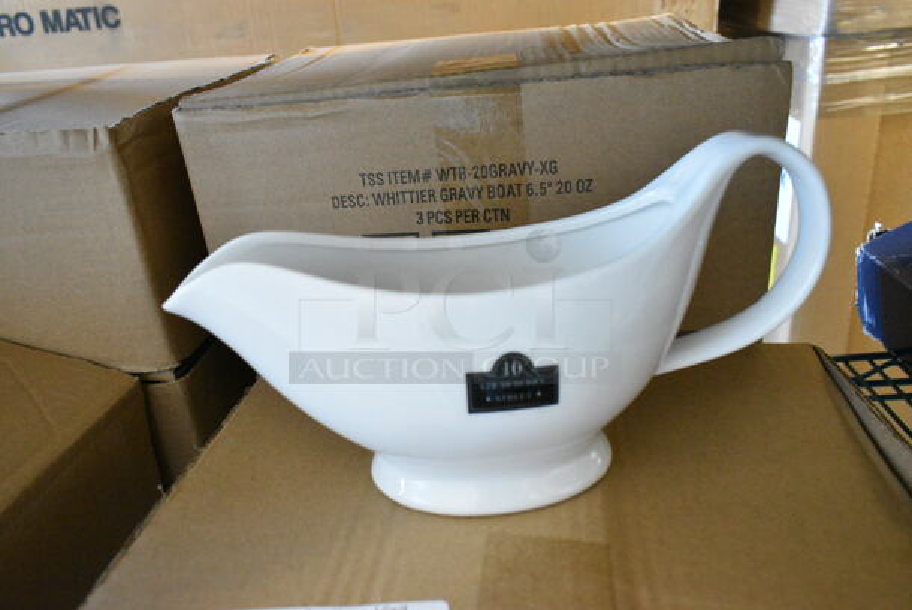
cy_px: 305
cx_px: 456
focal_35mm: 27
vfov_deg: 48.0
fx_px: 685
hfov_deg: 67.3
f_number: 6.3
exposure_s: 1/160
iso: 6400
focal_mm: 18
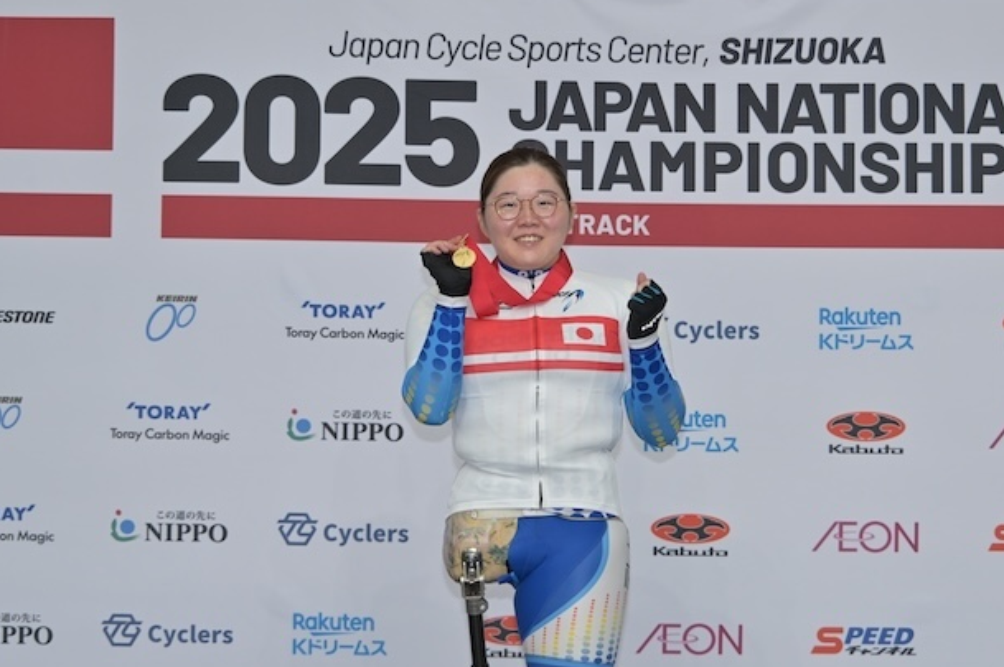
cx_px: 544
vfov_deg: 11.7
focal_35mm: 117
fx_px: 3260
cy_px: 337
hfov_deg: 17.5
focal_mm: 89
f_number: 6.3
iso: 500
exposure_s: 1/160
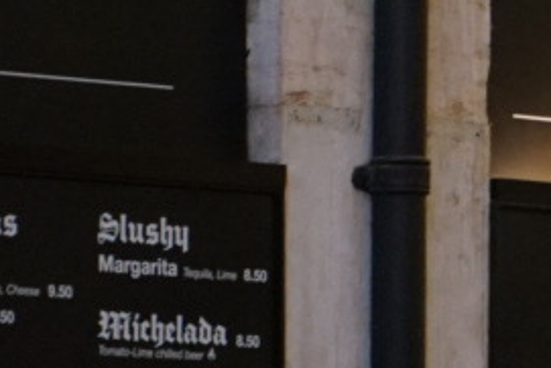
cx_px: 1623
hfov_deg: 4.7
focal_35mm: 418
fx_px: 6401
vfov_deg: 3.3
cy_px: -309
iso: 2000
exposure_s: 1/160
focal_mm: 70
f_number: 5.6
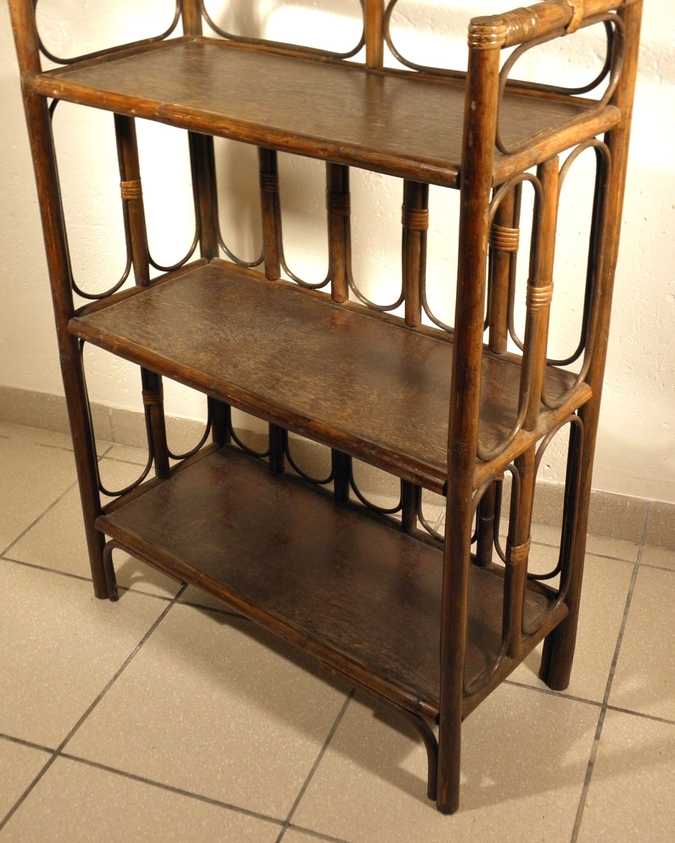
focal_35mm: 43
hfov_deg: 34.9
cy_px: 368
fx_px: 1074
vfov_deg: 42.8
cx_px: 320
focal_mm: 6.8
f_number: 3.7
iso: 200
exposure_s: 1/13
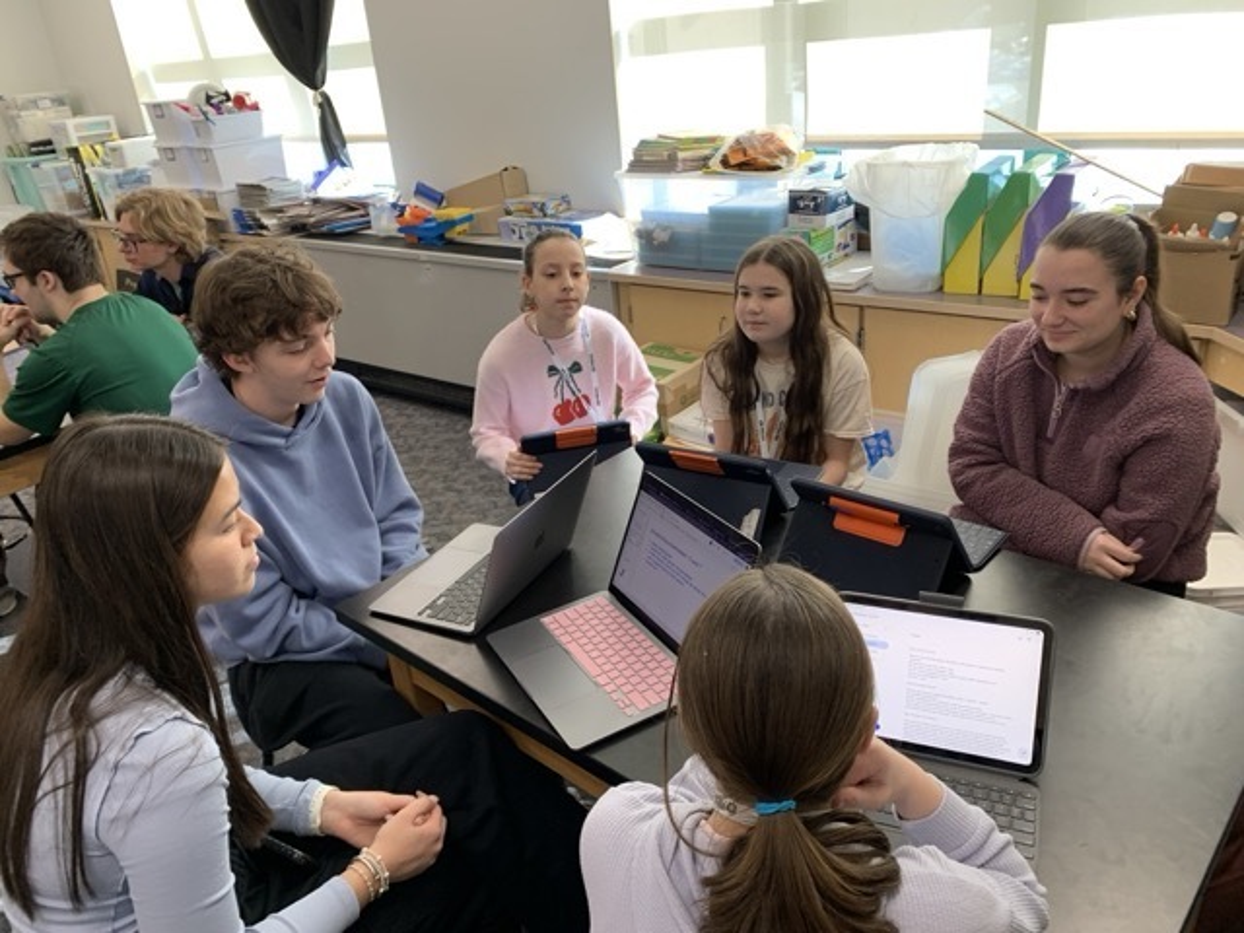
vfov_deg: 53.1
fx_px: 934
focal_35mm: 26
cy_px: 466
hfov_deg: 67.3
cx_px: 622
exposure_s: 1/60
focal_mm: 4.25
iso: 64
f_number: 1.8
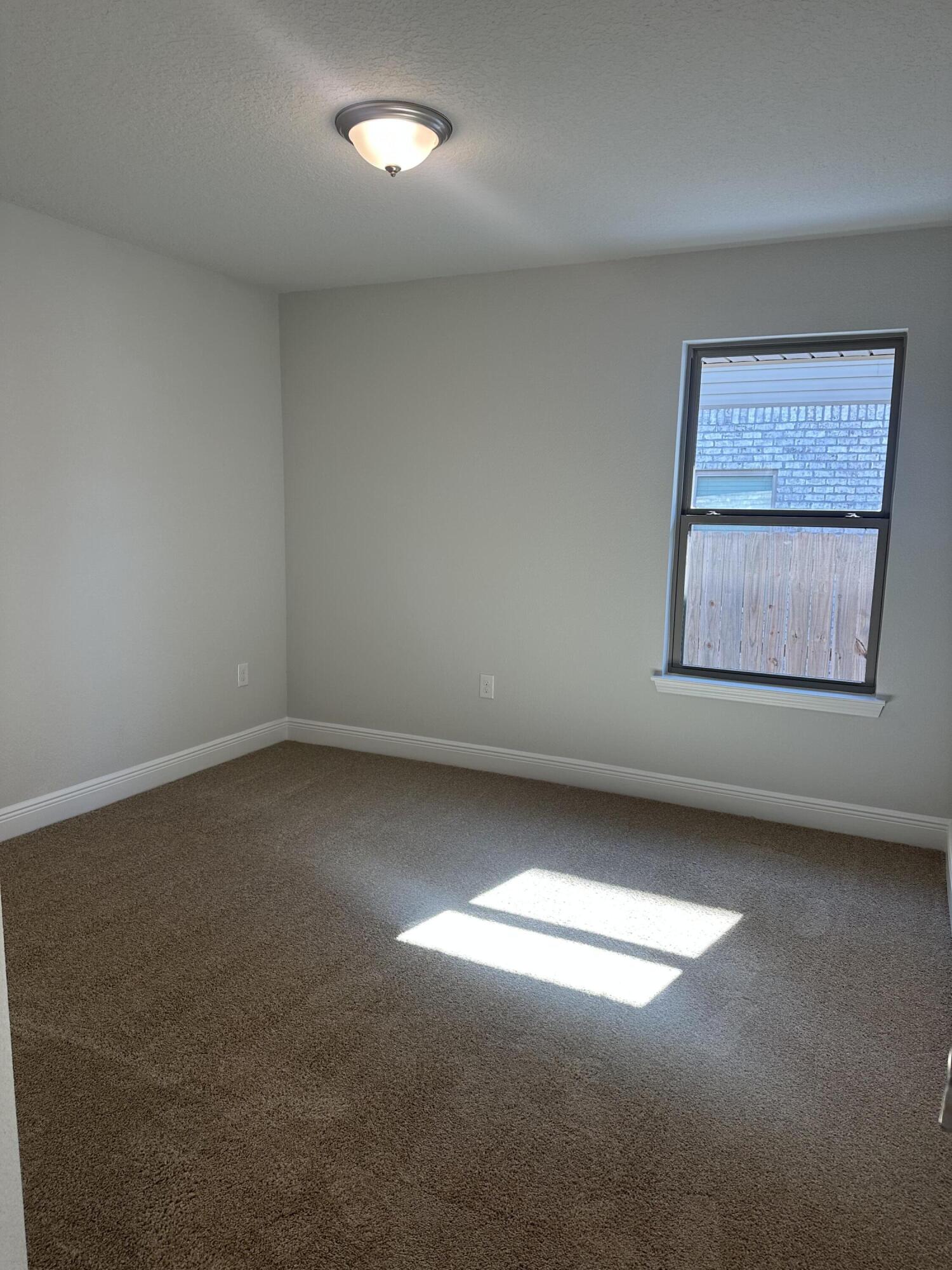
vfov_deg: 71.6
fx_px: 880
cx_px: 476
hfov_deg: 56.8
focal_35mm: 24
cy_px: 635
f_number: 1.78
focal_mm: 6.86
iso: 80
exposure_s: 1/120
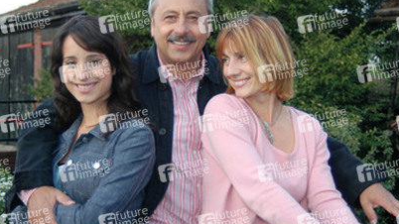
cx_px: 197
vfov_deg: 18.0
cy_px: 96
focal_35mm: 67
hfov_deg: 31.4
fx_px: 709
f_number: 4.5
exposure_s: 1/320
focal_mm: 38
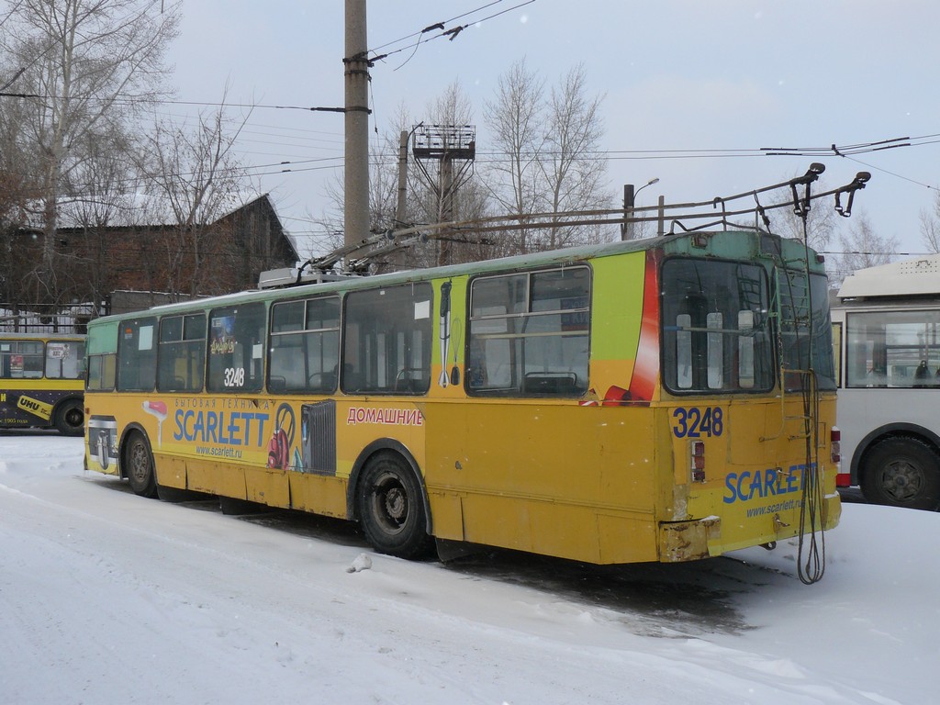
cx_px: 470
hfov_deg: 51.4
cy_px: 352
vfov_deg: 39.7
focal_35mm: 36
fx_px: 978
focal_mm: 6
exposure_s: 1/250
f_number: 5.6
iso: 100
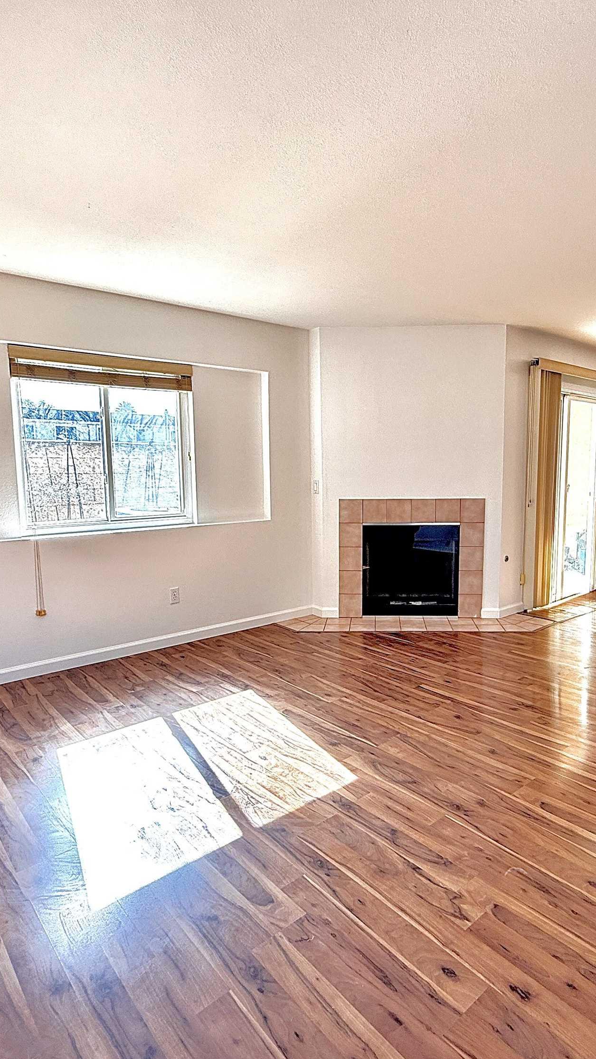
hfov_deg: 53.2
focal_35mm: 21
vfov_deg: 83.8
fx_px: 590
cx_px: 361
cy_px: 532
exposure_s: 1/99
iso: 64
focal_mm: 2.22
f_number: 2.2
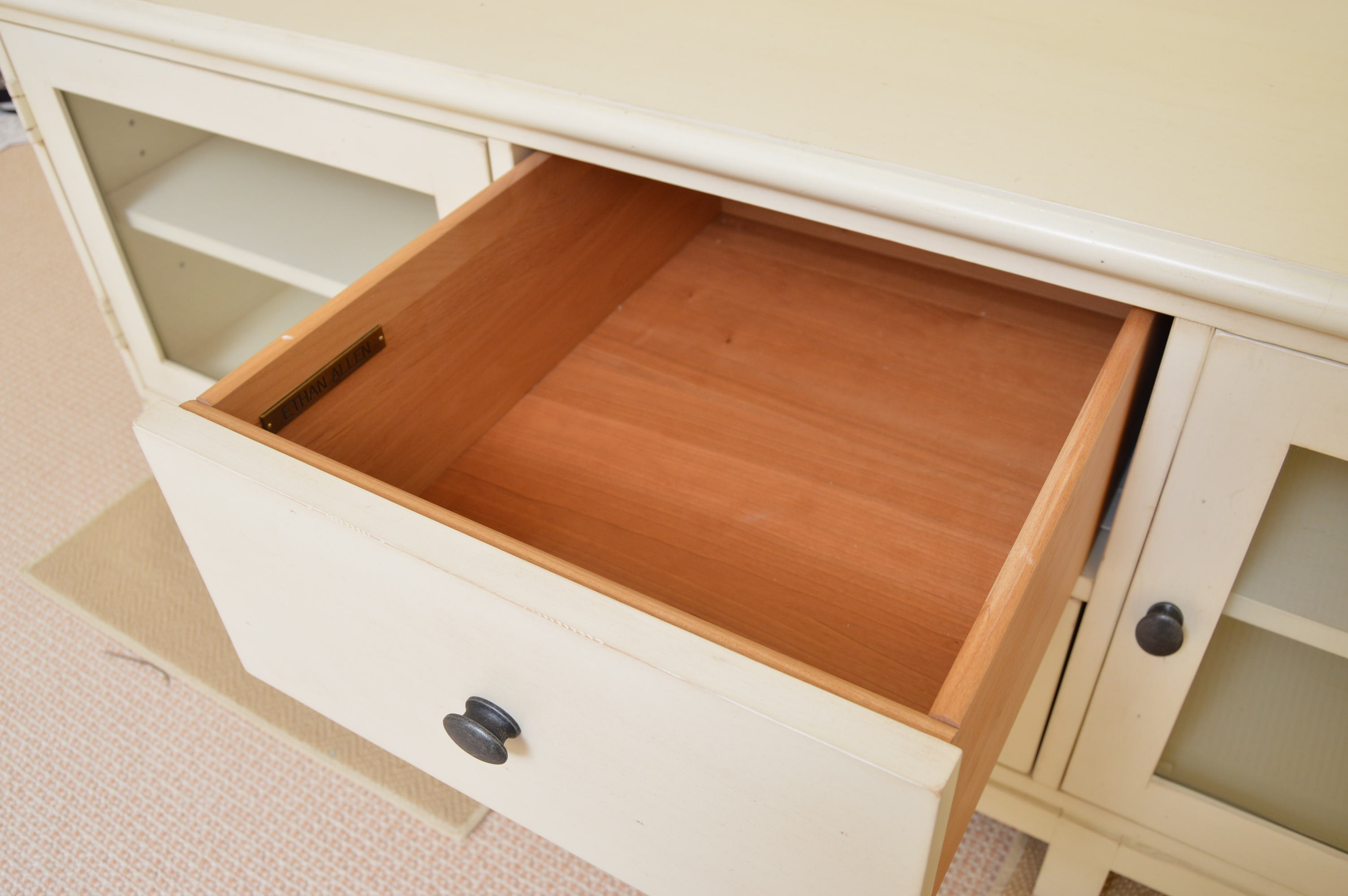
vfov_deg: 43.5
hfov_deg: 62.0
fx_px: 1122
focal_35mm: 30
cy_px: 448
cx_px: 674
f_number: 5
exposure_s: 1/80
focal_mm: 20
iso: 400
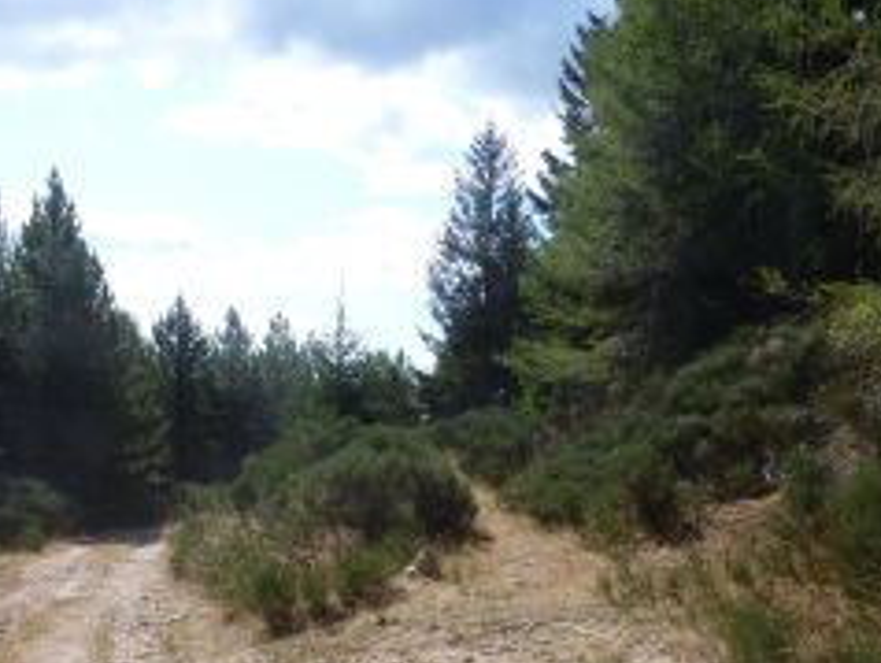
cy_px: 526
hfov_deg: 44.1
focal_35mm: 42
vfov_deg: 33.5
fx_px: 1070
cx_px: 292
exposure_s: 1/400
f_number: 4.5
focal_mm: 4.1
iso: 80
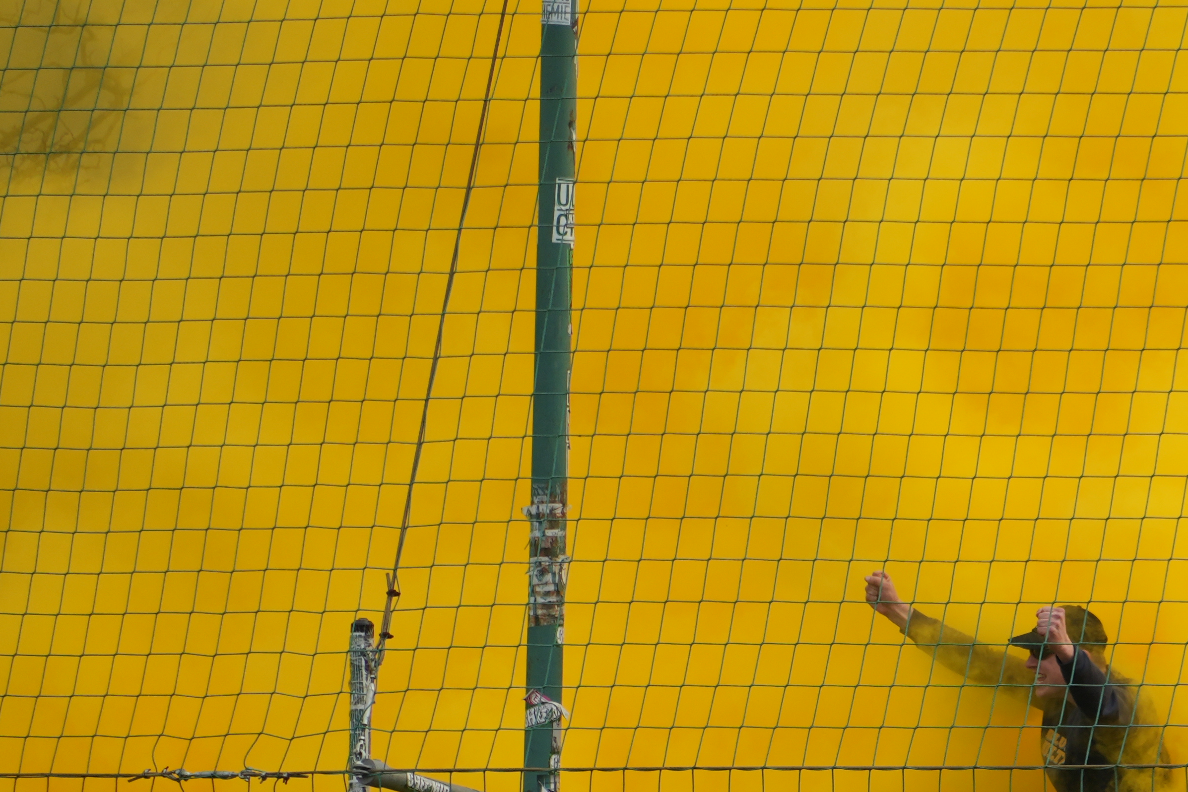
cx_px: 1125
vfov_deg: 1.6
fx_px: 28576
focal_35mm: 866
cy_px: 597
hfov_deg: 2.4
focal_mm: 300
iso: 160
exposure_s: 1/500
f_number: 6.3
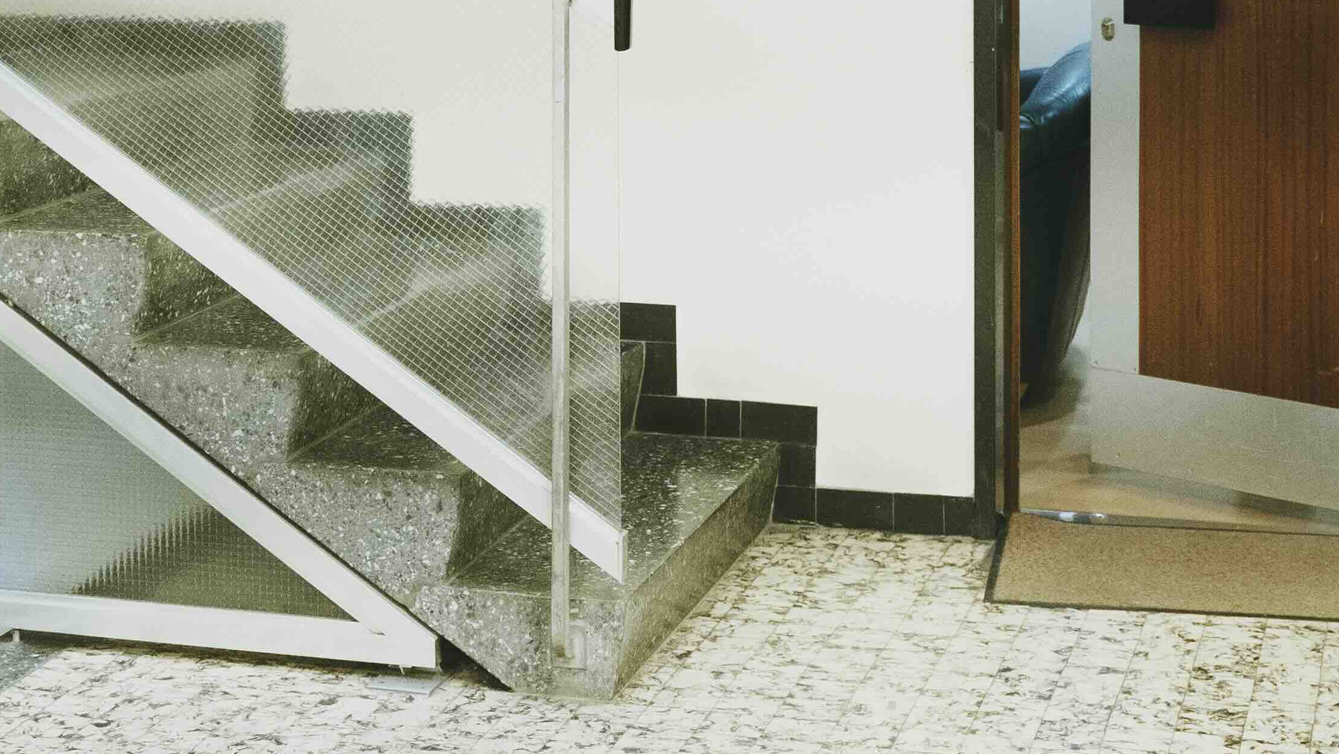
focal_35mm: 80
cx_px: 556
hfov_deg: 26.5
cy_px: 63
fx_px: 2841
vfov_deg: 14.9
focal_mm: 29
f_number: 2.8
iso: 800
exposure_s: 1/160
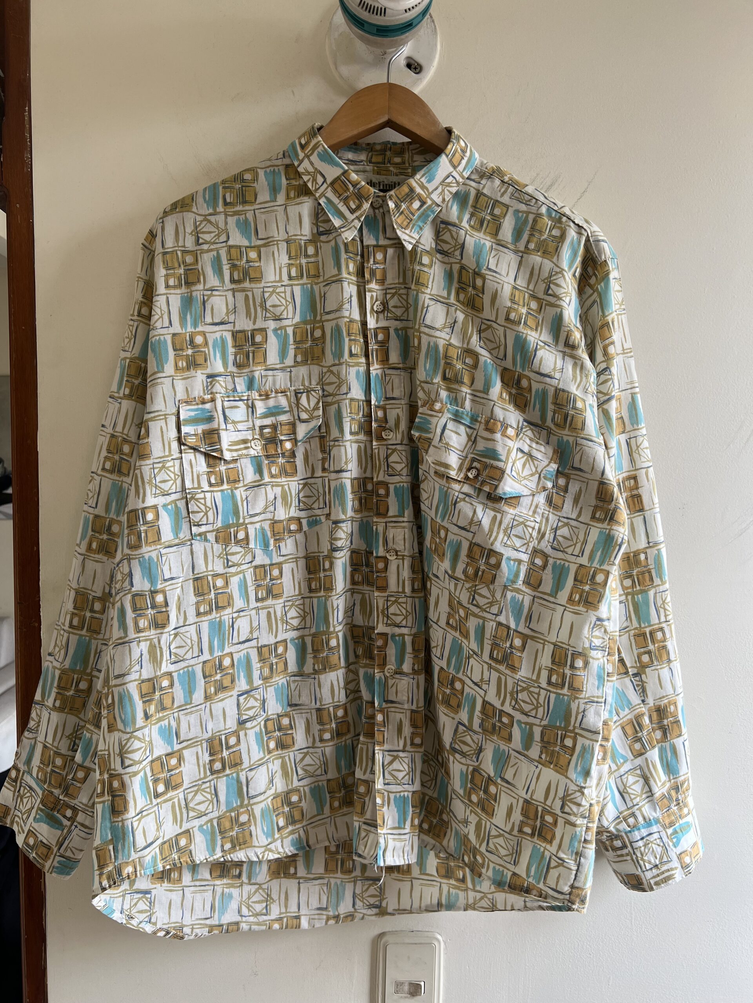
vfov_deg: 67.3
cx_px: 376
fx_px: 754
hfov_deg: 53.1
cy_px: 502
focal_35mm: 26
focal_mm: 5.7
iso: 50
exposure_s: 1/371
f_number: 1.5
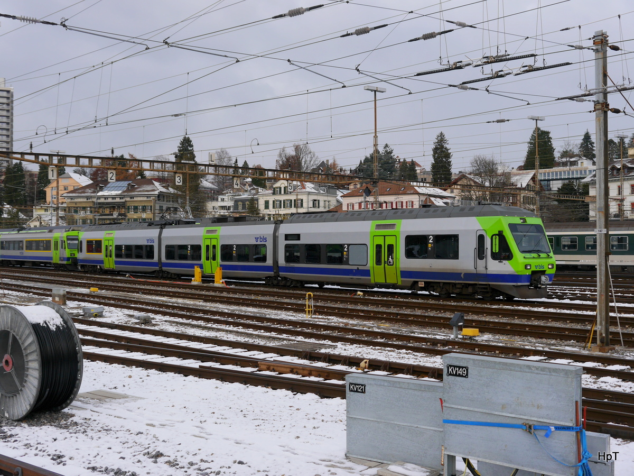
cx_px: 317
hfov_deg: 42.9
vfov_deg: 32.9
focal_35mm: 44
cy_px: 238
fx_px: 806
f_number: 6.3
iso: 160
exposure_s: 1/250
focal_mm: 22
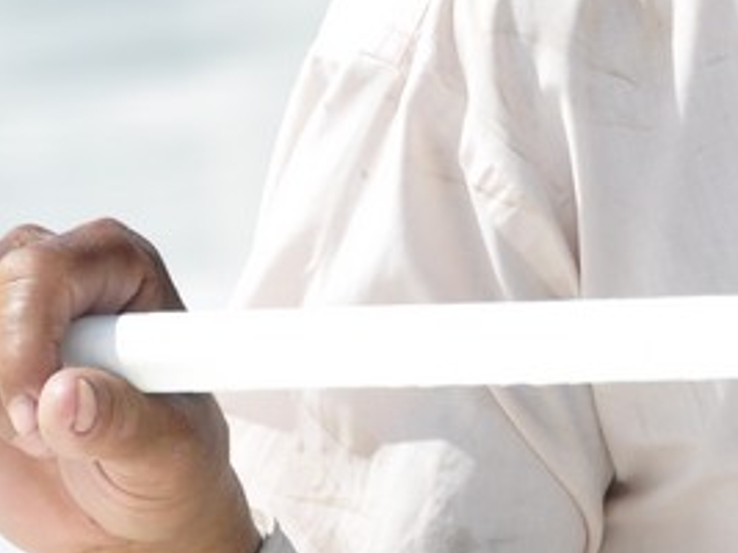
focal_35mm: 520
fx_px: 11081
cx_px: 990
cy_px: -401
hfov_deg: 3.8
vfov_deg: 2.8
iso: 200
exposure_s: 1/320
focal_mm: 90
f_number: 10
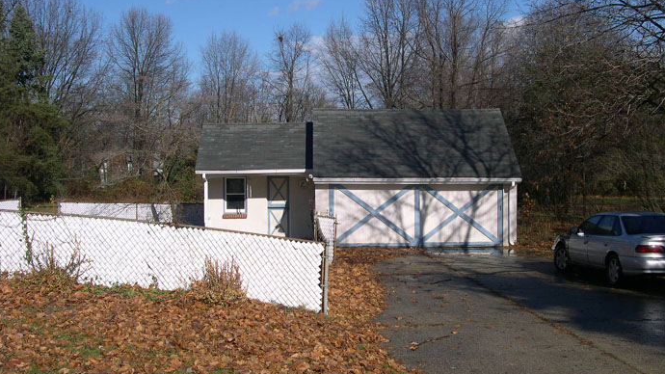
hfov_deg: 48.4
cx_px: 332
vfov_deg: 28.3
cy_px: 187
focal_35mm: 42
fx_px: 741
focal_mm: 8
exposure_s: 1/277
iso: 100
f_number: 7.6
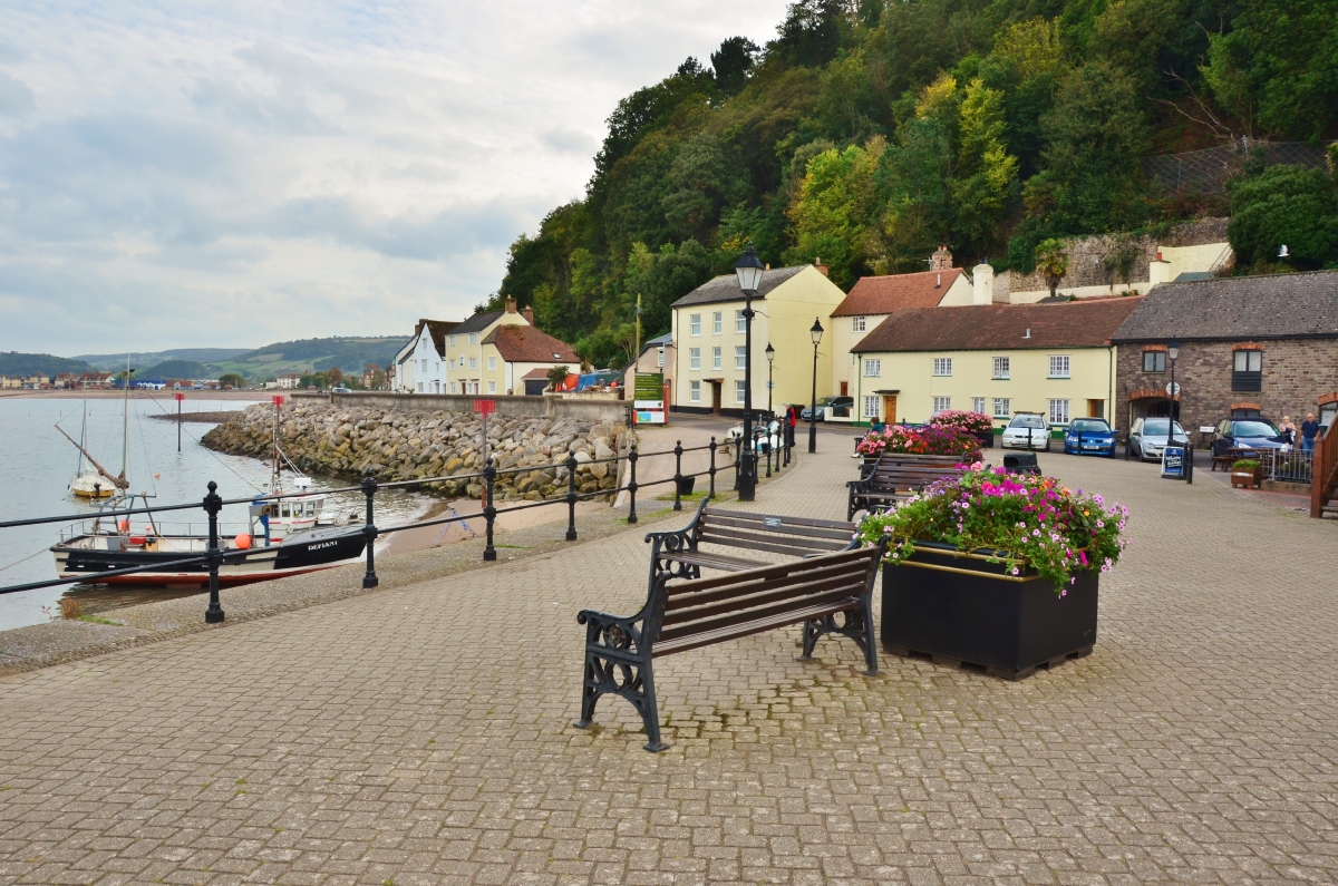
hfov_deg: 67.5
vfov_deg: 47.7
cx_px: 669
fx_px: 1001
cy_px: 443
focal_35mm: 27
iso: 200
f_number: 10
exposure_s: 1/80
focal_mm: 18
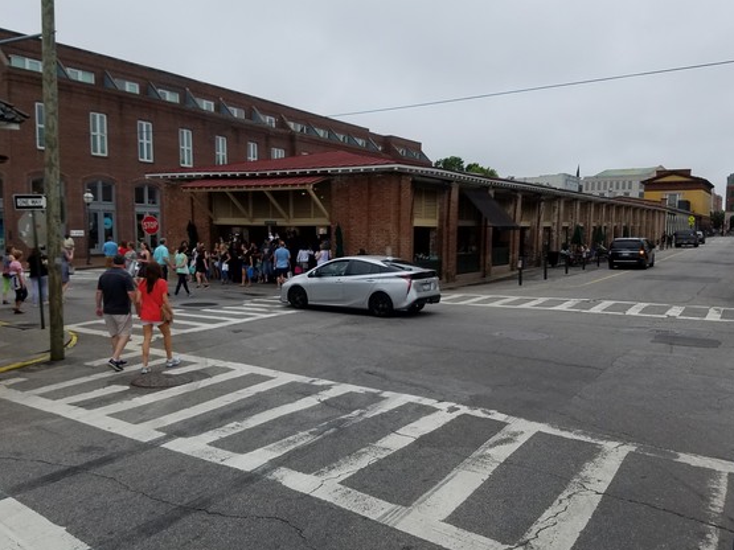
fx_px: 636
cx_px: 337
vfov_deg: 46.8
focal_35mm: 30
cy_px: 283
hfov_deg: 59.9
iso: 50
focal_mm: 4.2
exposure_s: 1/1840
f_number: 1.7
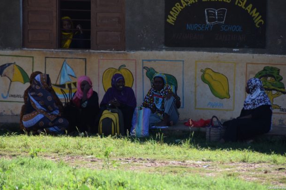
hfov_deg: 7.7
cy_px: 91
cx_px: 143
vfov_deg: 5.2
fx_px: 2113
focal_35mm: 266
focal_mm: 170
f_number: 5.6
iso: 250
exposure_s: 1/500
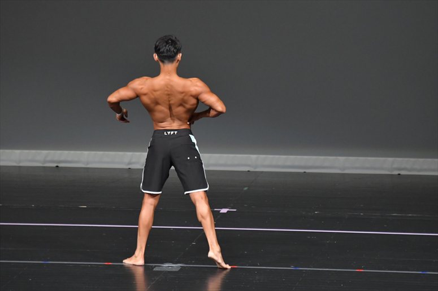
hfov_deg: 6.0
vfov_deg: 4.0
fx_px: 4196
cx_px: 219
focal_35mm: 345
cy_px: 146
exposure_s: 1/400
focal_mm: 230
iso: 4000
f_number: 5.6
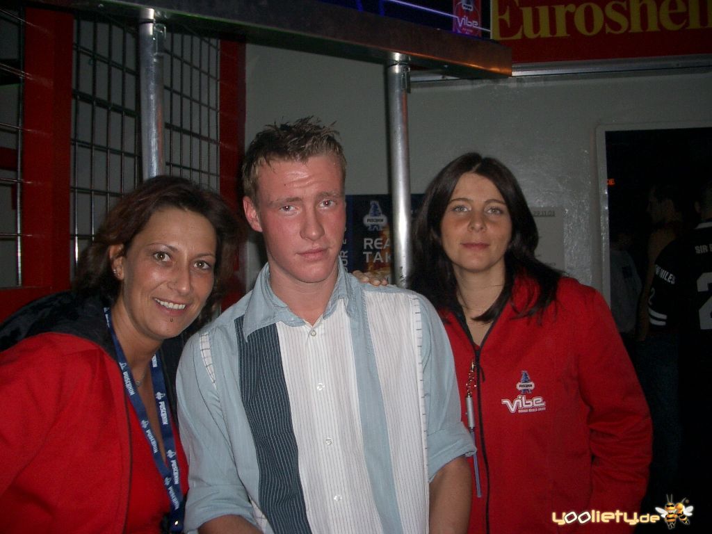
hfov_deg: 52.6
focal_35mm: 35
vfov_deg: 40.7
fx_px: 720
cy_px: 267
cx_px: 356
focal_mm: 5.8
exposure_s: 1/40
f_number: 2.6
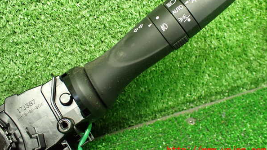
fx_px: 234
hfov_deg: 59.5
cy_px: 55
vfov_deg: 35.4
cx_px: 134
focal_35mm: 33
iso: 800
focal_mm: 5.4
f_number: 2.3
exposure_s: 1/60
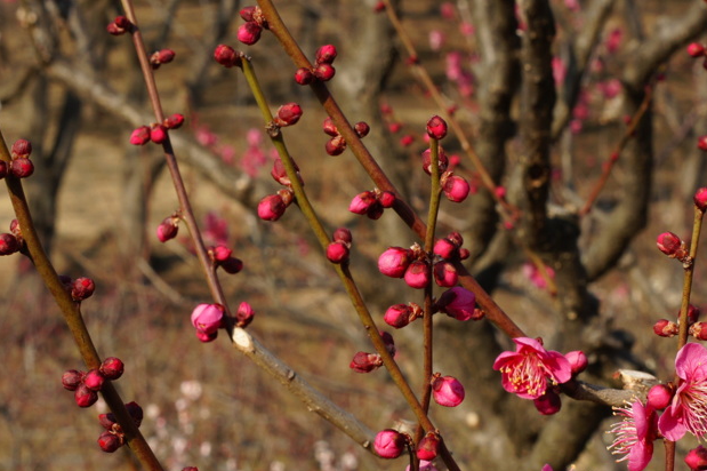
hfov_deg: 16.5
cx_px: 400
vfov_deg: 11.0
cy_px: 270
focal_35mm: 124
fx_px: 2434
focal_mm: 50
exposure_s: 1/125
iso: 200
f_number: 14
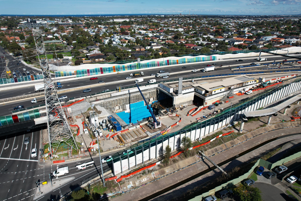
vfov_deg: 57.2
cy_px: 100
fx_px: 184
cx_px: 150
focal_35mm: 22
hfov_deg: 78.6
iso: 100
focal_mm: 8.38
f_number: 2.8
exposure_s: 1/2500
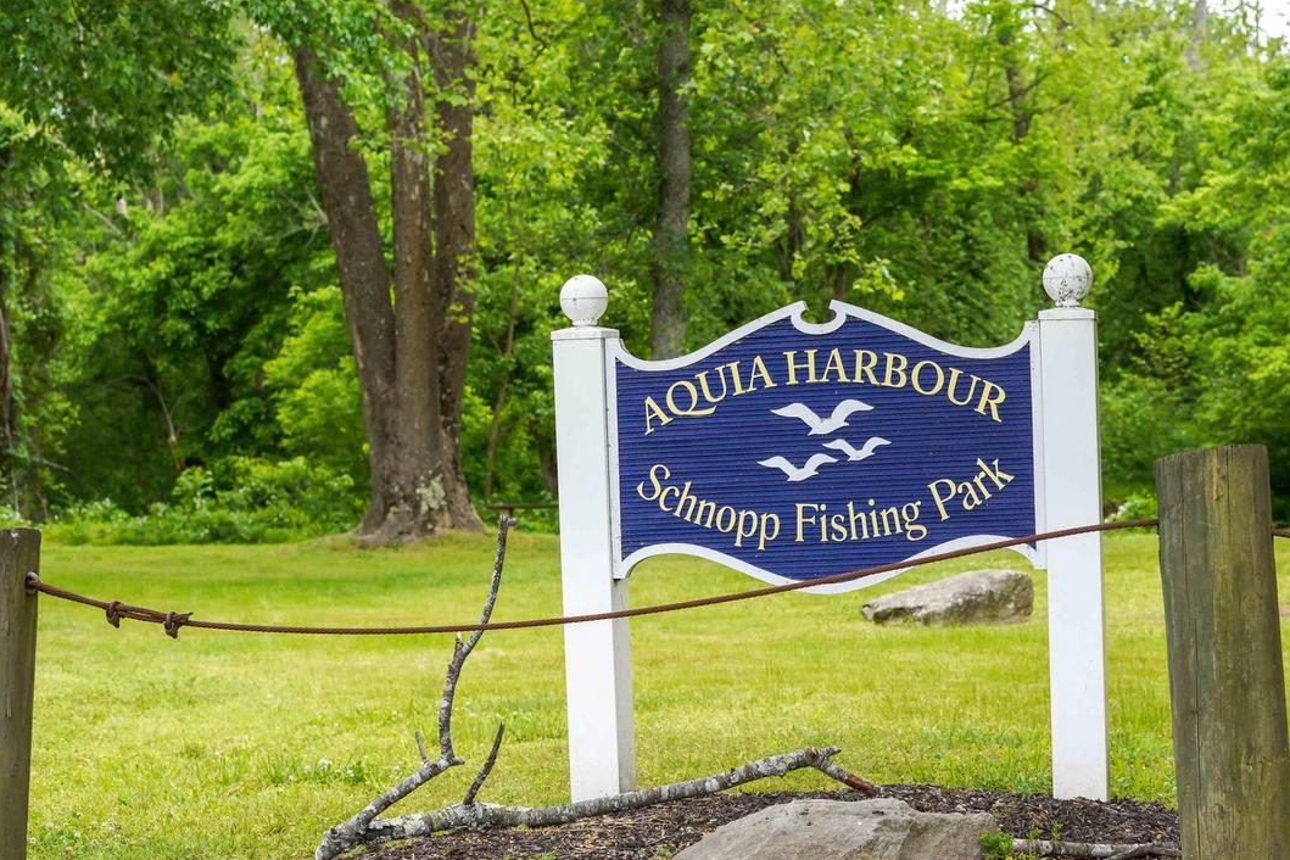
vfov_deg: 20.0
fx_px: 2436
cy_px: 358
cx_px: 833
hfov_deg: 29.5
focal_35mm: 68
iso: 160
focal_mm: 50
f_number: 4.5
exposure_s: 1/250
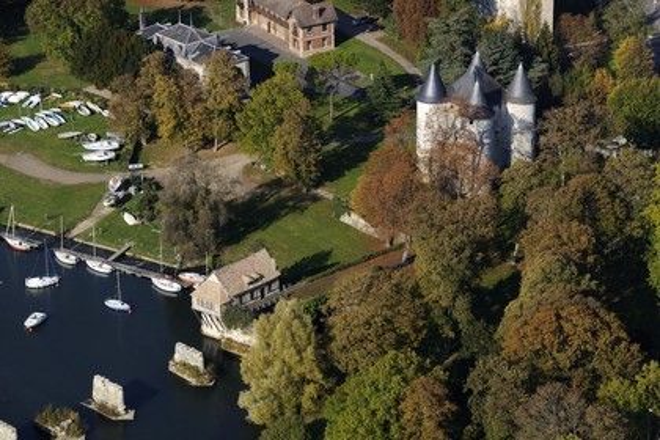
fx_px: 2566
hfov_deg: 14.7
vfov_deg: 9.8
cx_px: 330
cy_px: 220
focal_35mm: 140
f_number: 8
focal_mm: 140
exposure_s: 1/1000
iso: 400
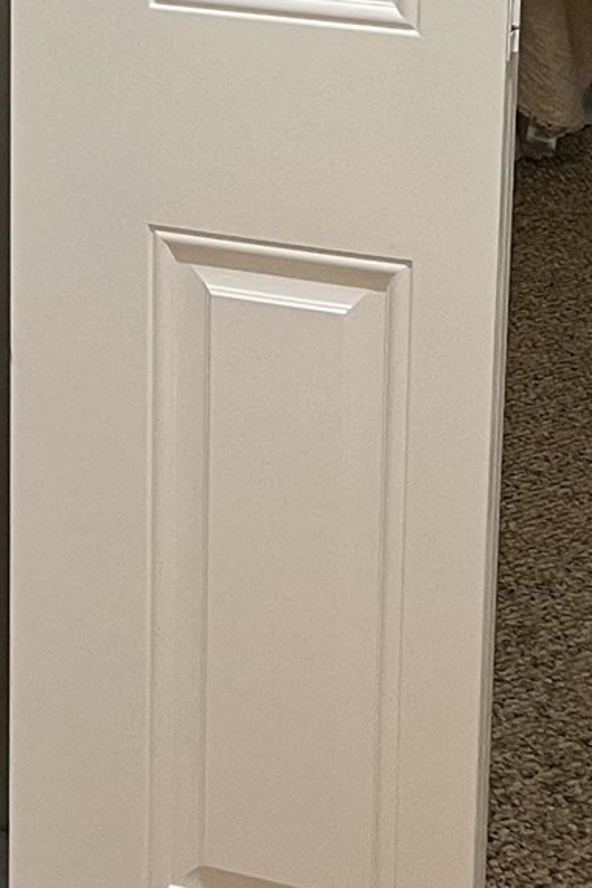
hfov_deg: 12.0
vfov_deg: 17.6
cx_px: -283
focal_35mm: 109
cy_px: -264
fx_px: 2690
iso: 125
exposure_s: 1/60
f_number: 1.6
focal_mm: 5.1
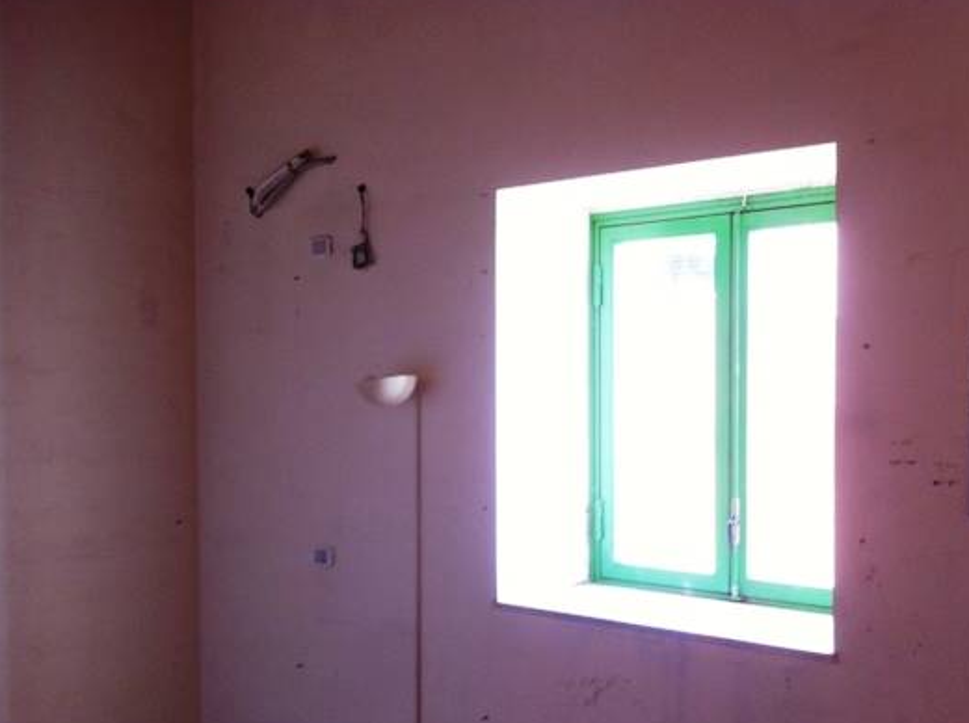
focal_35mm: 43
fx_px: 1202
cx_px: 562
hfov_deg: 43.8
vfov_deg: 33.4
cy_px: 422
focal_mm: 3.85
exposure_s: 1/15
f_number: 2.8
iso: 100
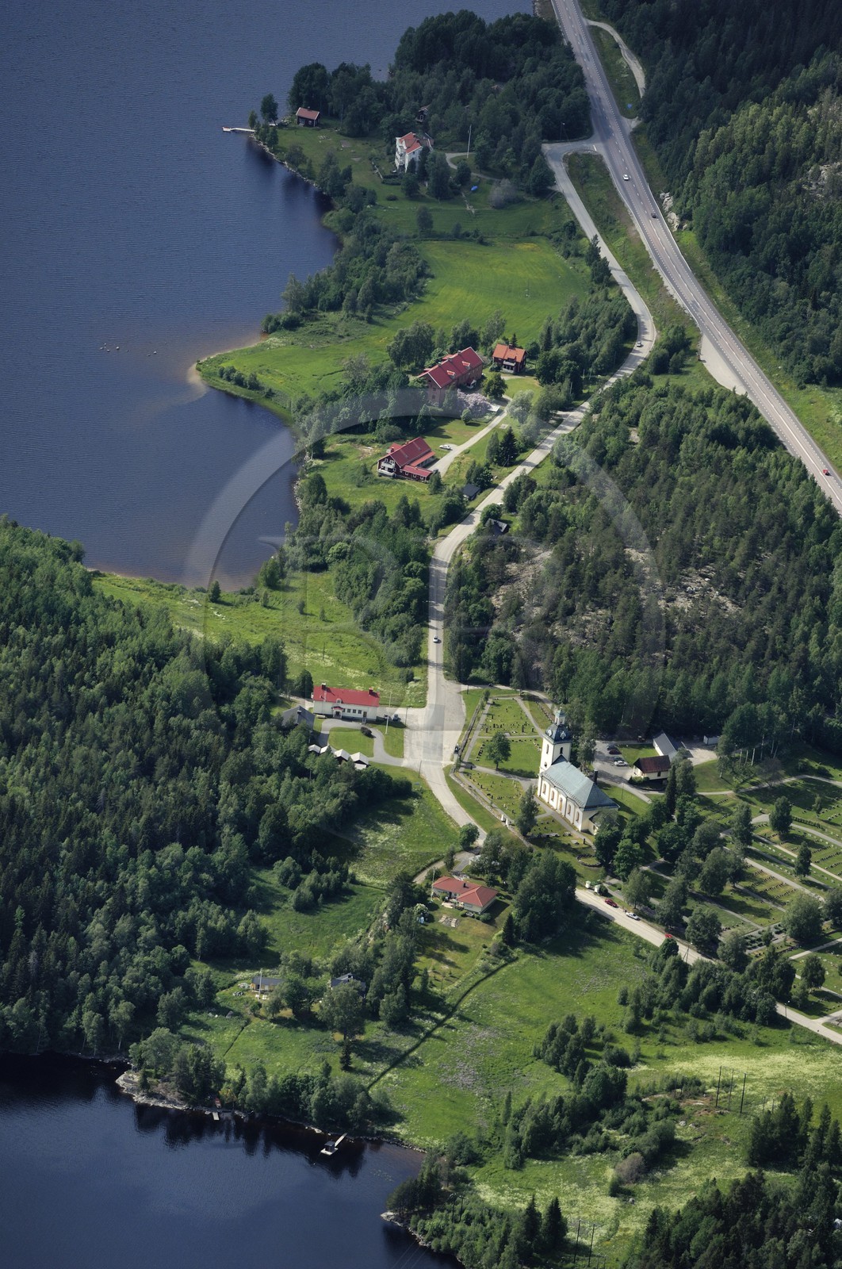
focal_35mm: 240
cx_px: 421
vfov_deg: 8.6
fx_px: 8445
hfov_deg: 5.7
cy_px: 634
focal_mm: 160
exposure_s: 1/2000
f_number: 2.8
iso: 100
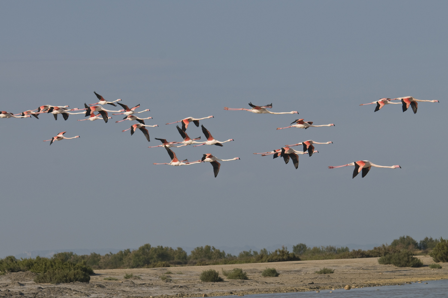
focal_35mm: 240
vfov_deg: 5.7
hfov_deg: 8.6
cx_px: 224
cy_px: 149
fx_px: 2983
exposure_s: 1/800
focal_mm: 160
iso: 200
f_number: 7.1
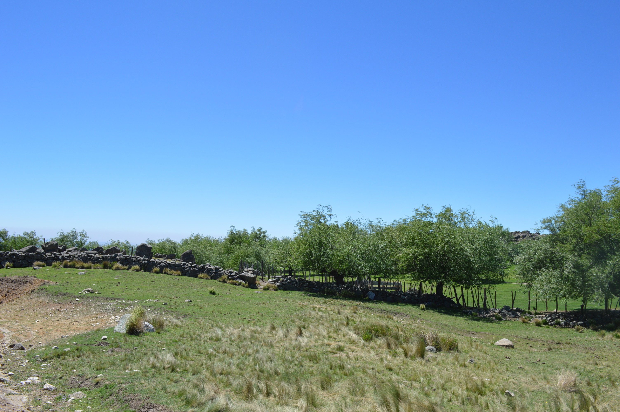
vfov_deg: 47.8
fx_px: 465
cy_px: 206
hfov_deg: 67.4
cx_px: 310
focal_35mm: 27
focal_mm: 18
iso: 100
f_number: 8
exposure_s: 1/250
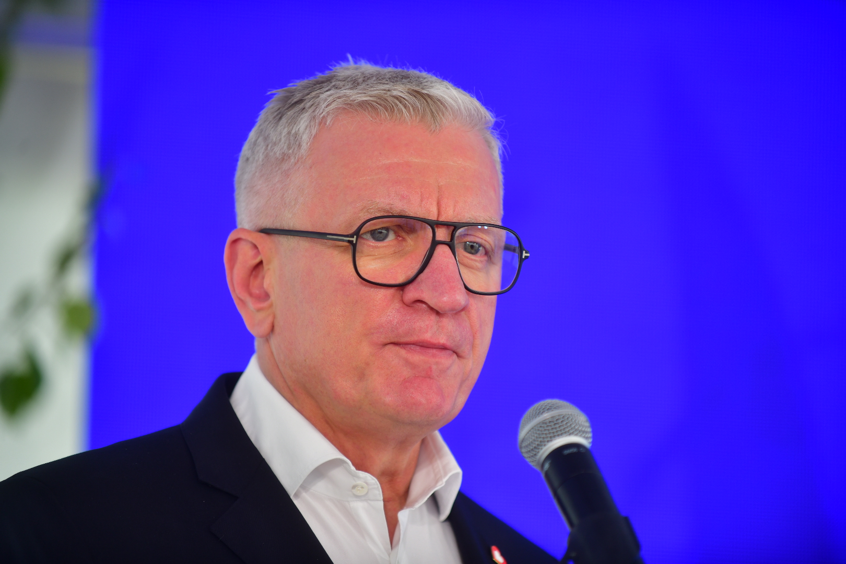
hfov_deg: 10.3
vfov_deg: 6.9
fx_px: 4700
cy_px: 282
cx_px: 423
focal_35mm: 200
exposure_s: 1/400
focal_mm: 200
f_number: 2.8
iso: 200
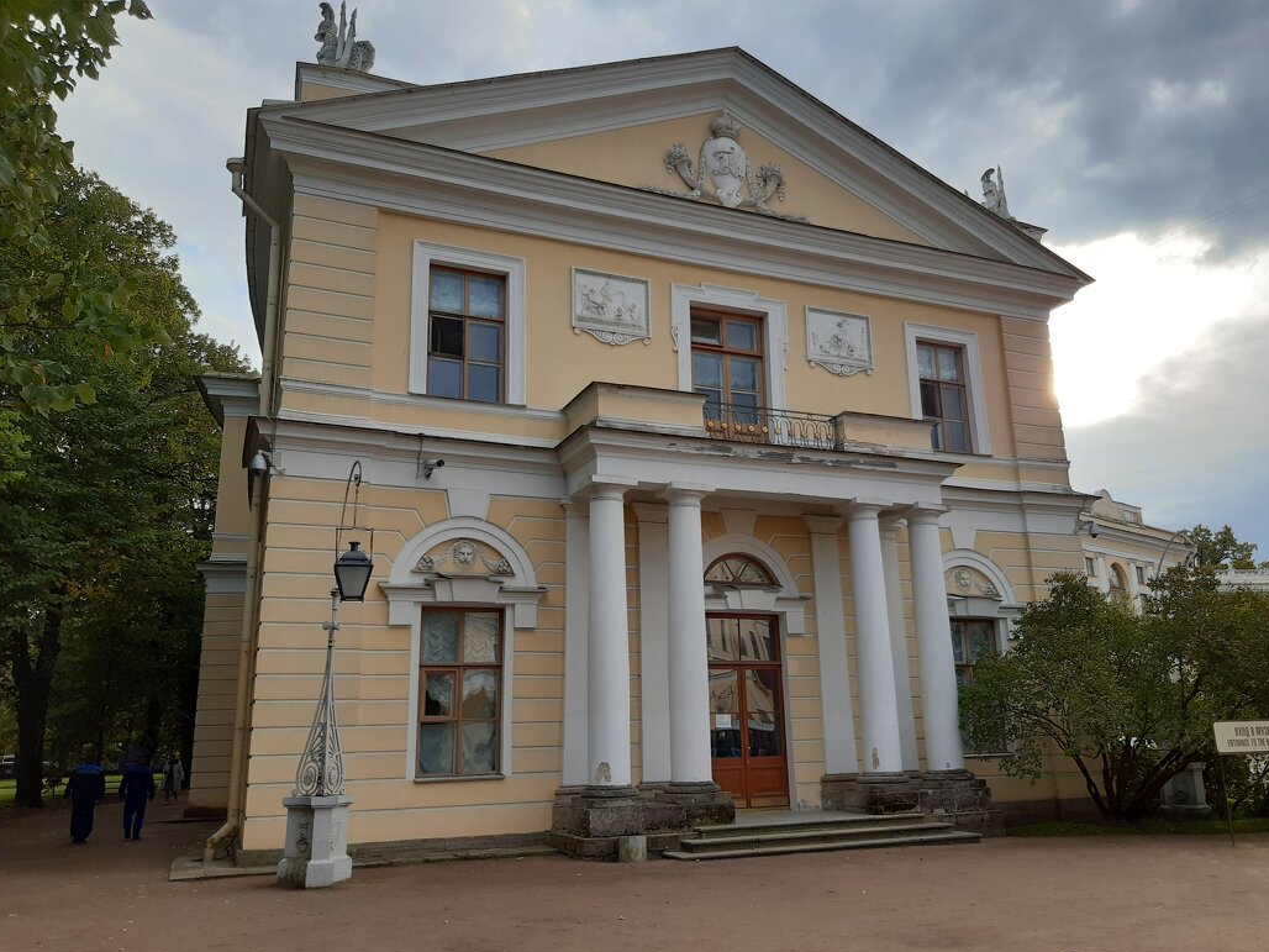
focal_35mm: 27
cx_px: 649
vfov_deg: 51.4
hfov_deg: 65.3
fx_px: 990
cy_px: 474
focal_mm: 3.92
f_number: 1.7
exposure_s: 1/612
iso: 40
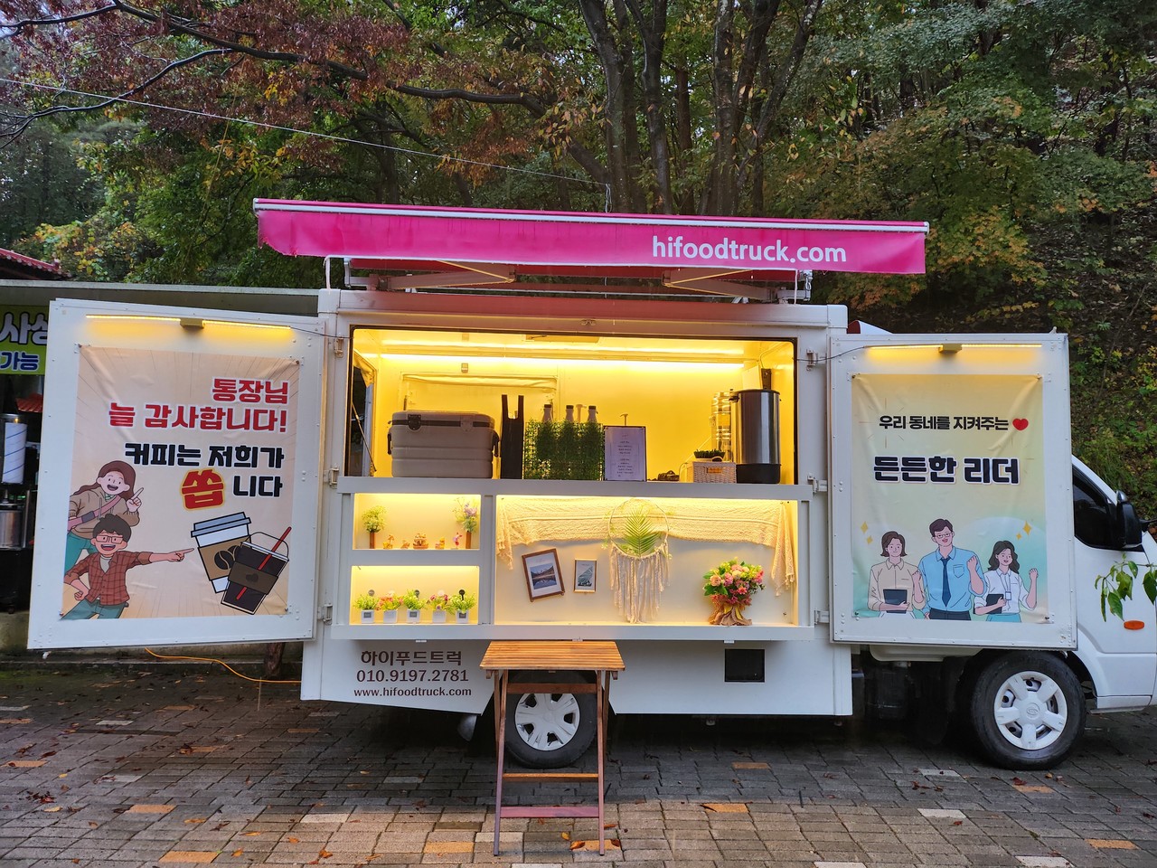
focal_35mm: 24
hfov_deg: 71.6
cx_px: 578
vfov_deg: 56.8
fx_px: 802
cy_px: 434
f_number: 1.8
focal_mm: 5
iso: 200
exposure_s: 1/120
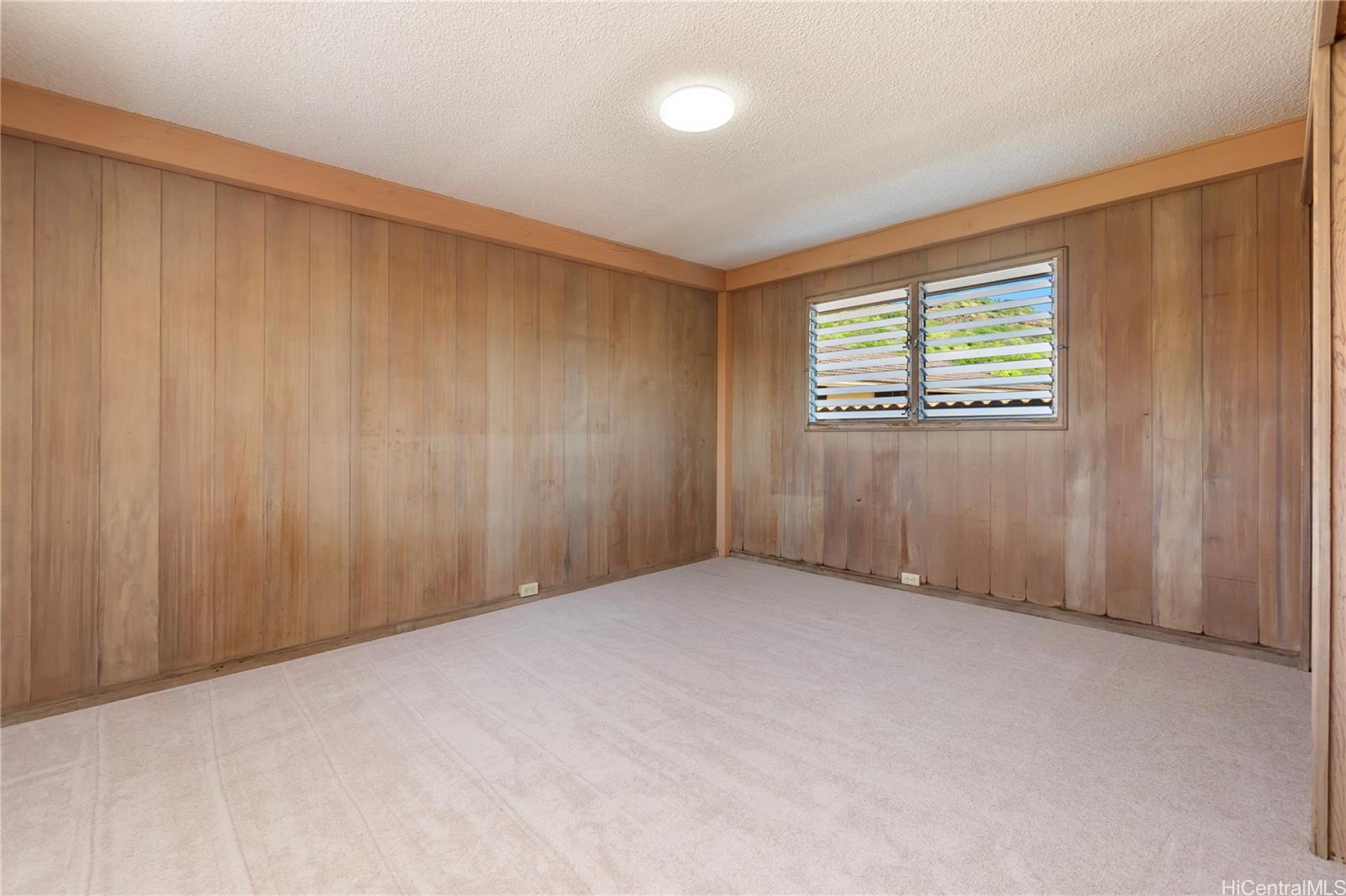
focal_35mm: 15
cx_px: 673
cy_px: 448
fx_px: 561
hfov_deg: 100.4
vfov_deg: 77.3
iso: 160
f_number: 8
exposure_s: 1/160
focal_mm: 10
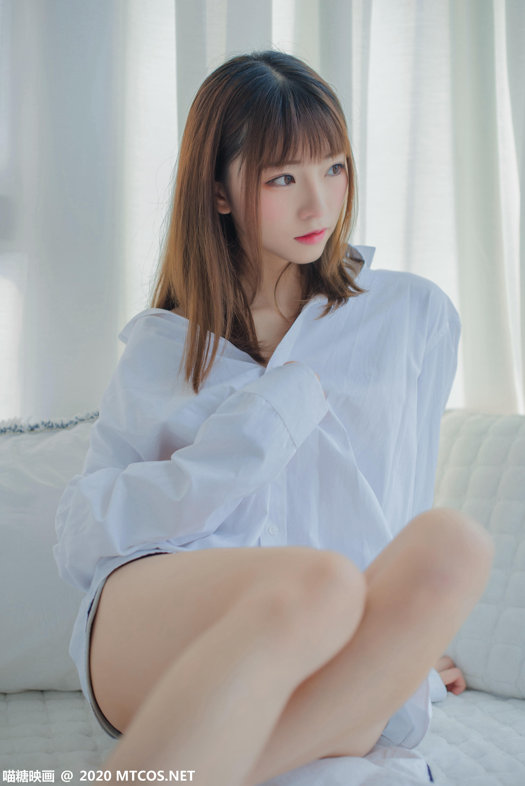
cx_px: 262
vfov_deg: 39.6
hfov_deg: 27.0
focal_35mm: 50
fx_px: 1093
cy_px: 393
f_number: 2.2
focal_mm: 50
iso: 100
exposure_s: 1/200
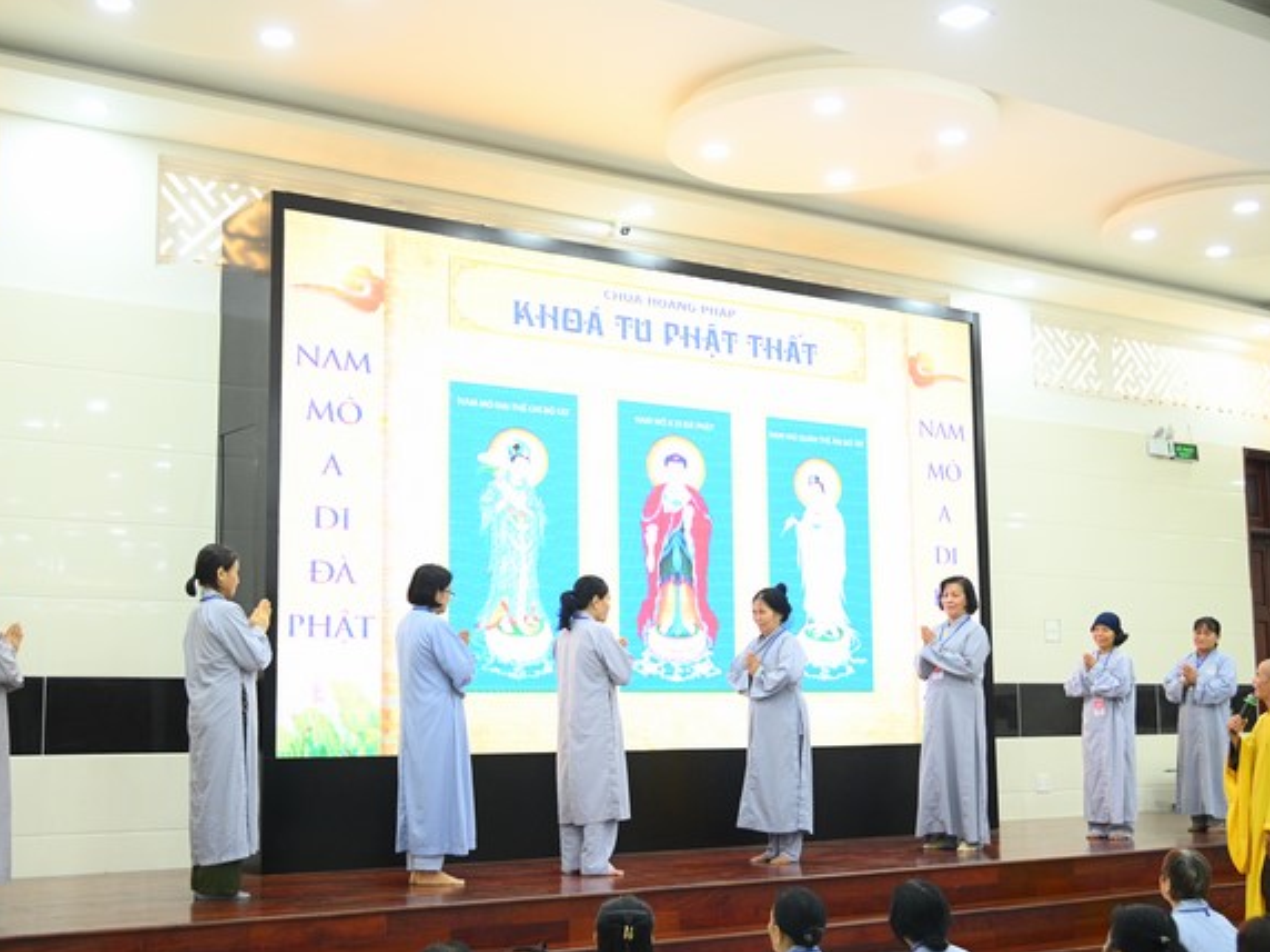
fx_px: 1761
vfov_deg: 30.3
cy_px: 477
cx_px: 595
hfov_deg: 39.6
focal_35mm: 48
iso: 5000
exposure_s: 1/160
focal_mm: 44
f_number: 4
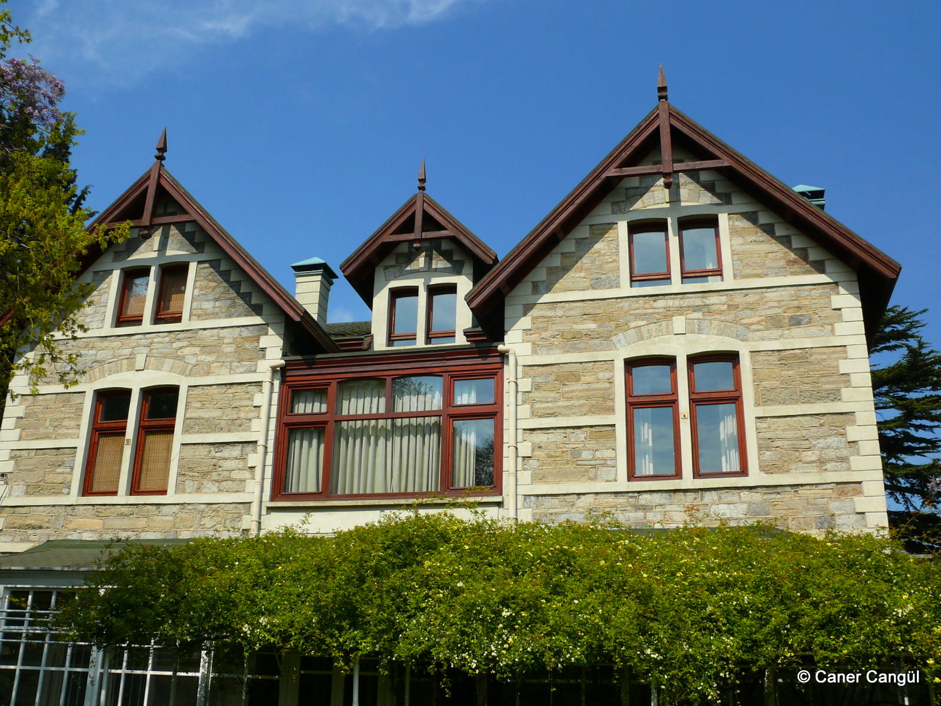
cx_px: 470
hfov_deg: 52.6
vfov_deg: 40.7
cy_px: 353
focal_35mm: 35
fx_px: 951
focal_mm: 7.4
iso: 100
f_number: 5.6
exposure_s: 1/160
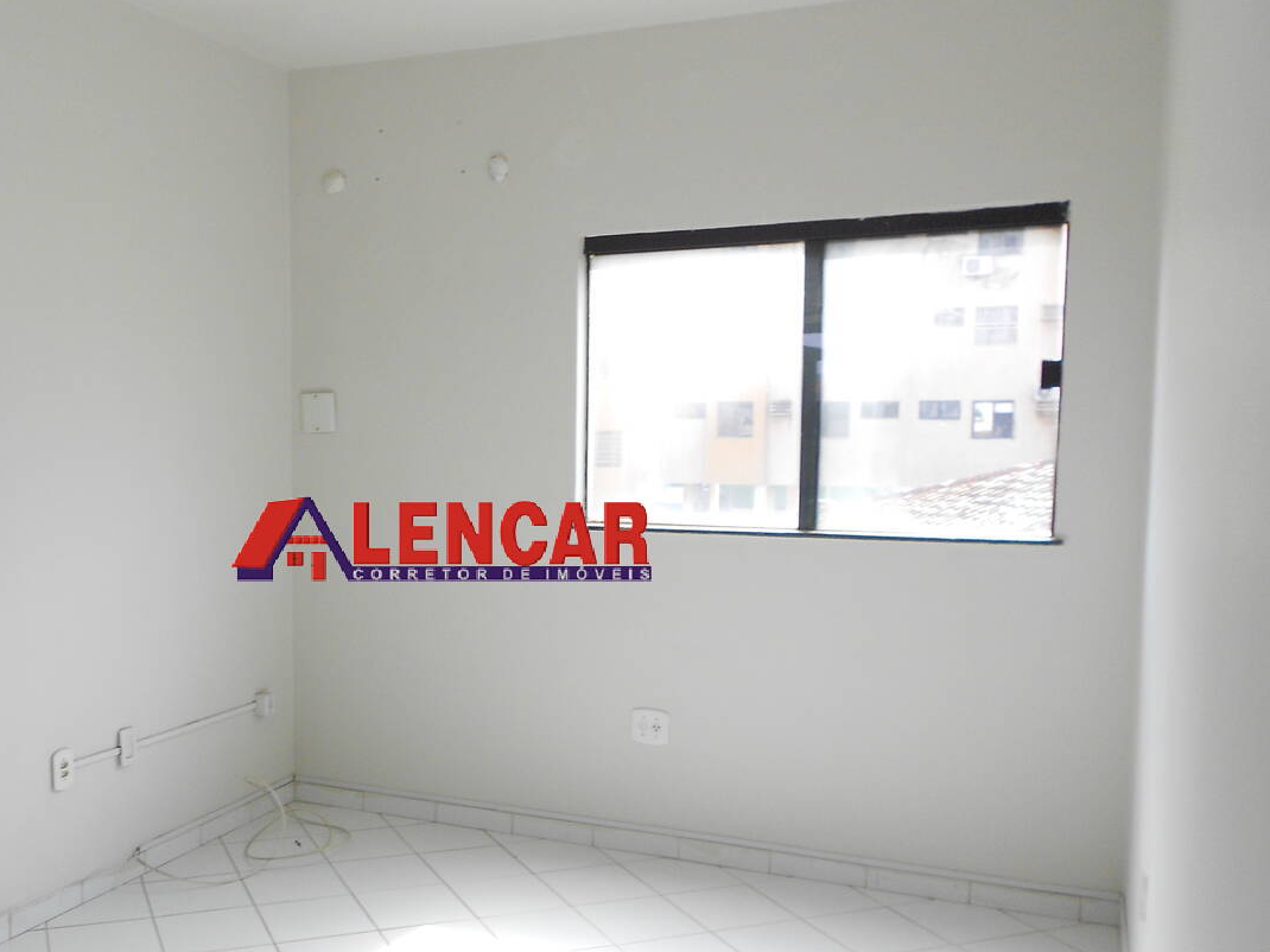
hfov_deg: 51.8
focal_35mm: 35
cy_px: 540
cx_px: 444
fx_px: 1284
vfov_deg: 40.6
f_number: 3.2
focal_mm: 4.6
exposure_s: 1/30
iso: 125
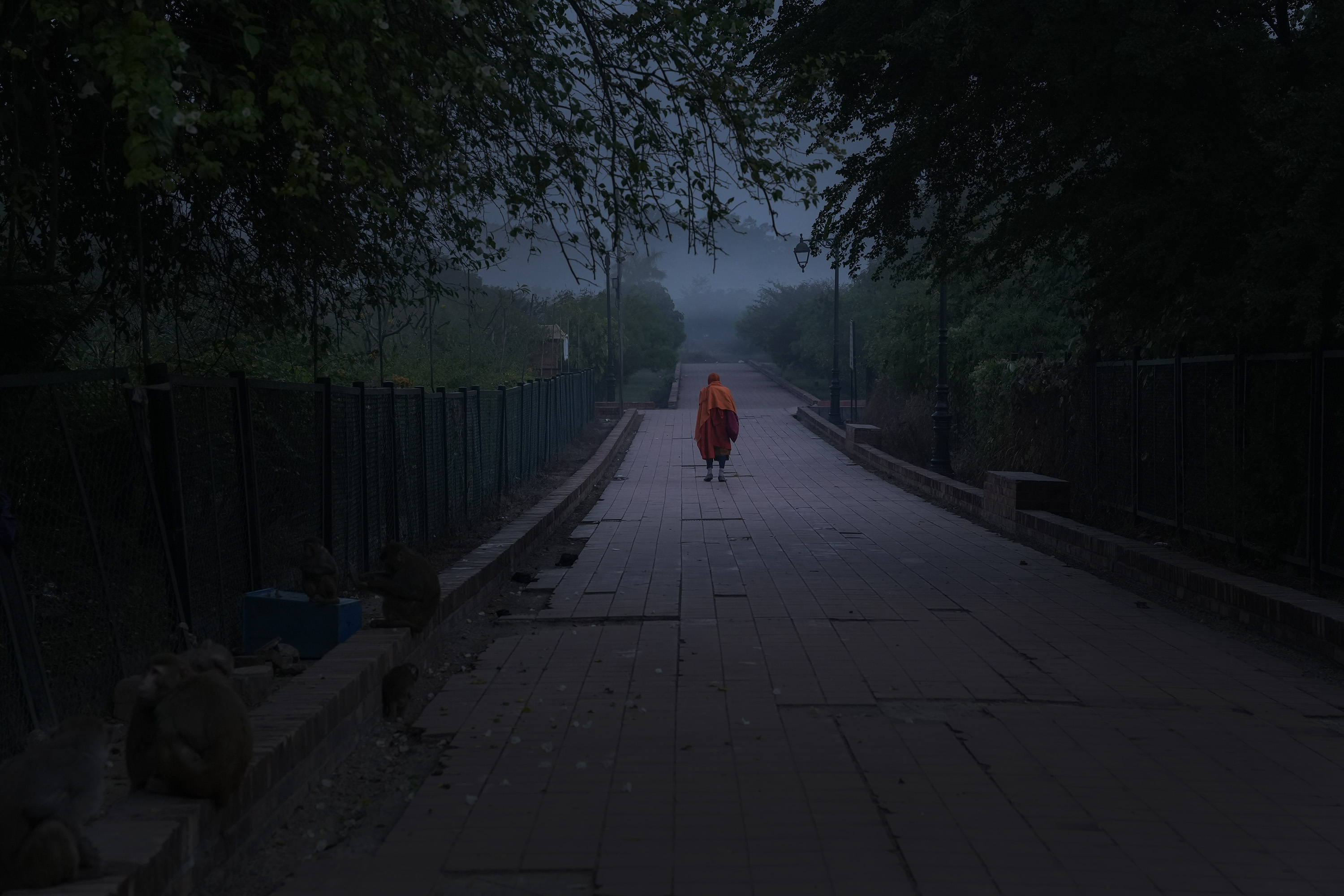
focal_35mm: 70
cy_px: 448
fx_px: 2613
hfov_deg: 28.8
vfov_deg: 19.5
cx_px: 672
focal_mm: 70
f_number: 6.3
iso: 1250
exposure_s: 1/125
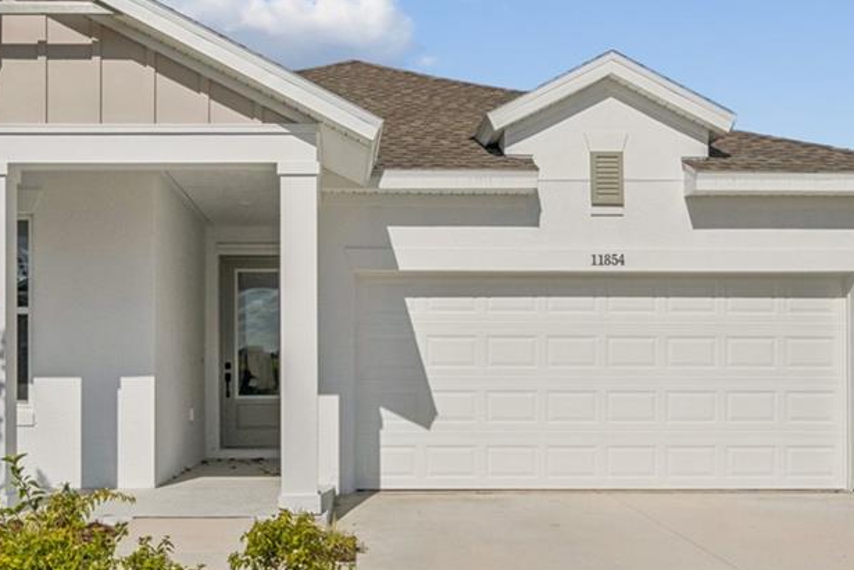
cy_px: 384
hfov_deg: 49.2
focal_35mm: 39
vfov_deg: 33.9
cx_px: 337
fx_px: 925
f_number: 7.1
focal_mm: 10
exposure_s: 1/4000
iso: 100
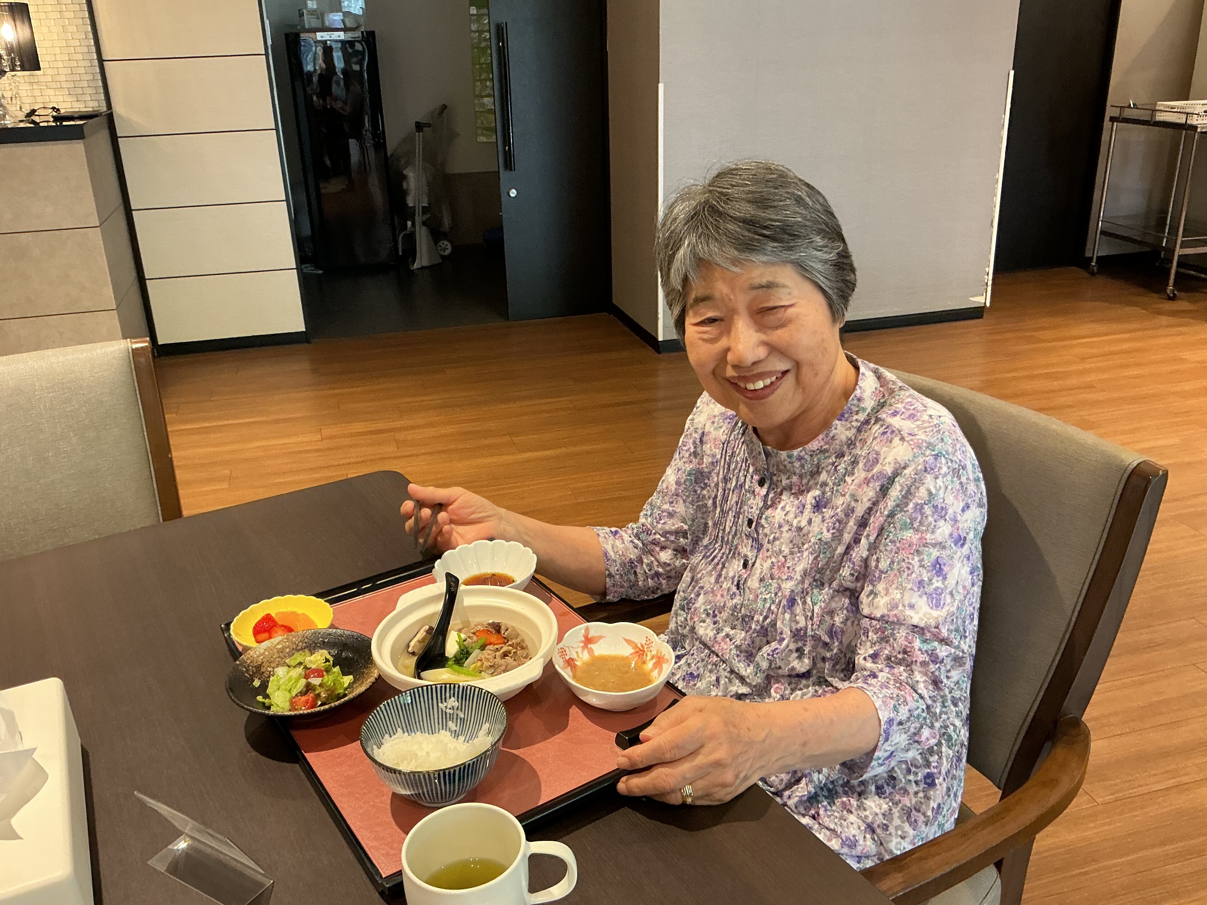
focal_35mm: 30
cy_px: 461
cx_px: 595
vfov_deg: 46.8
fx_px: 1046
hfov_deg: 60.0
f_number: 1.8
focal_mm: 3
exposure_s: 1/60
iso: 160
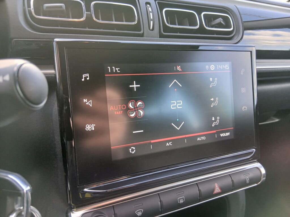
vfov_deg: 53.1
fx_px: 218
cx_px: 145
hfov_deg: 67.3
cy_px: 108
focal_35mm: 26
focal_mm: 3.98
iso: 80
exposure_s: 1/50
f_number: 1.8
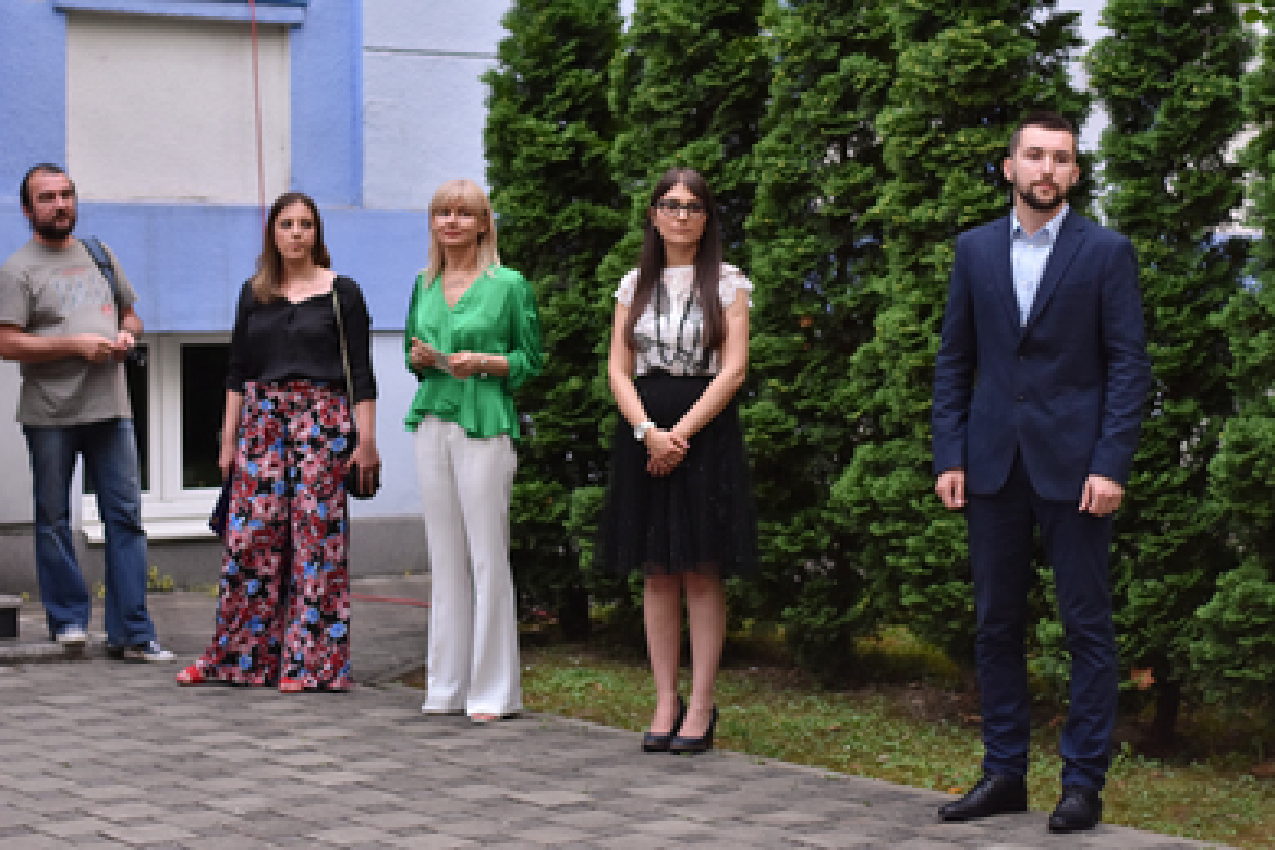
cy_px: 425
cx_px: 638
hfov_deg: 27.0
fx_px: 2656
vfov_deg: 18.2
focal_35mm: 75
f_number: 2.4
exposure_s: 1/90
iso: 800
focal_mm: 50
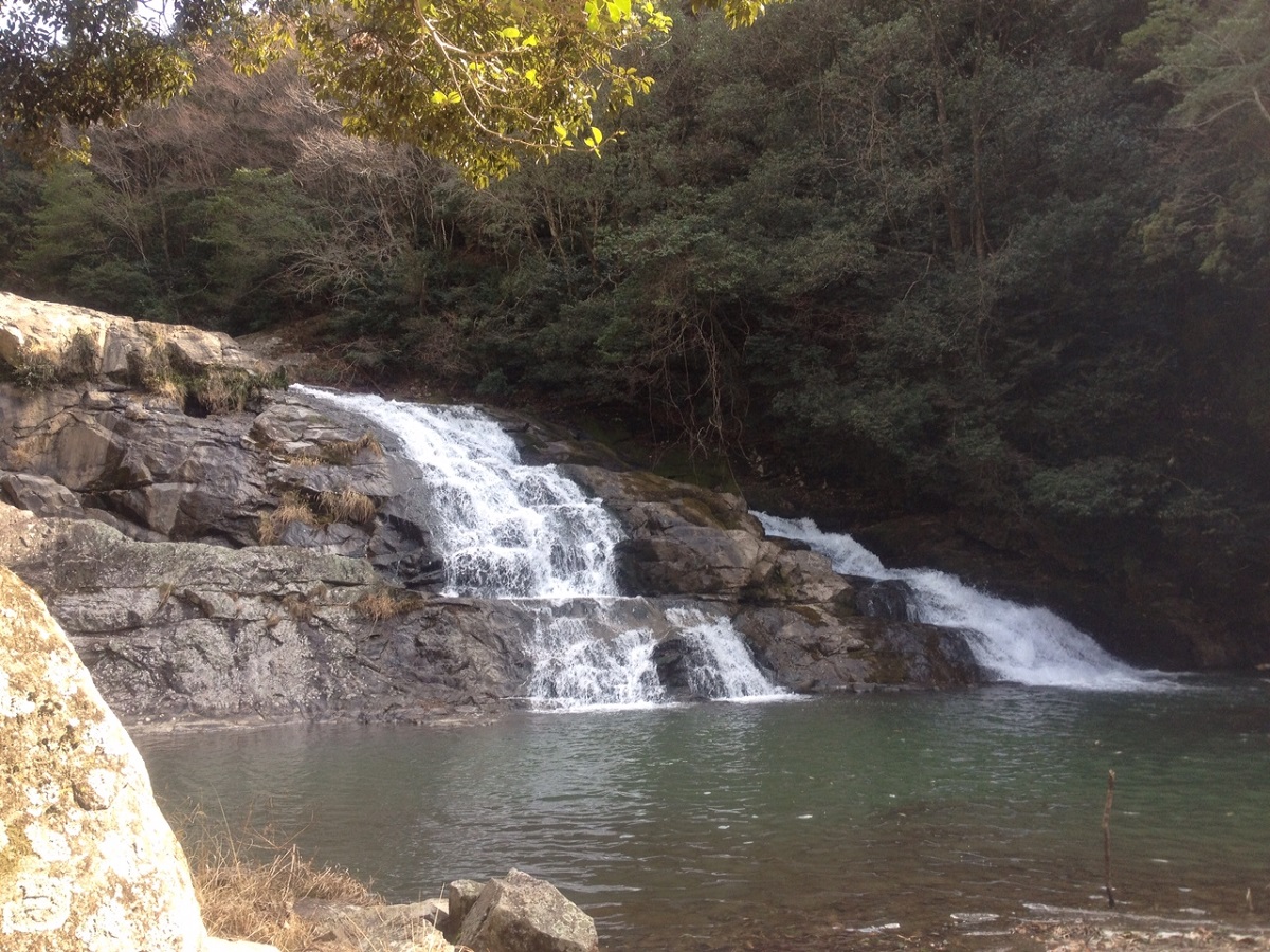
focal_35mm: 35
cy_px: 476
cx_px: 635
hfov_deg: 52.6
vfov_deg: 40.7
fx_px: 1284
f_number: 2.4
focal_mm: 4.28
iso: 64
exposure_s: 1/192
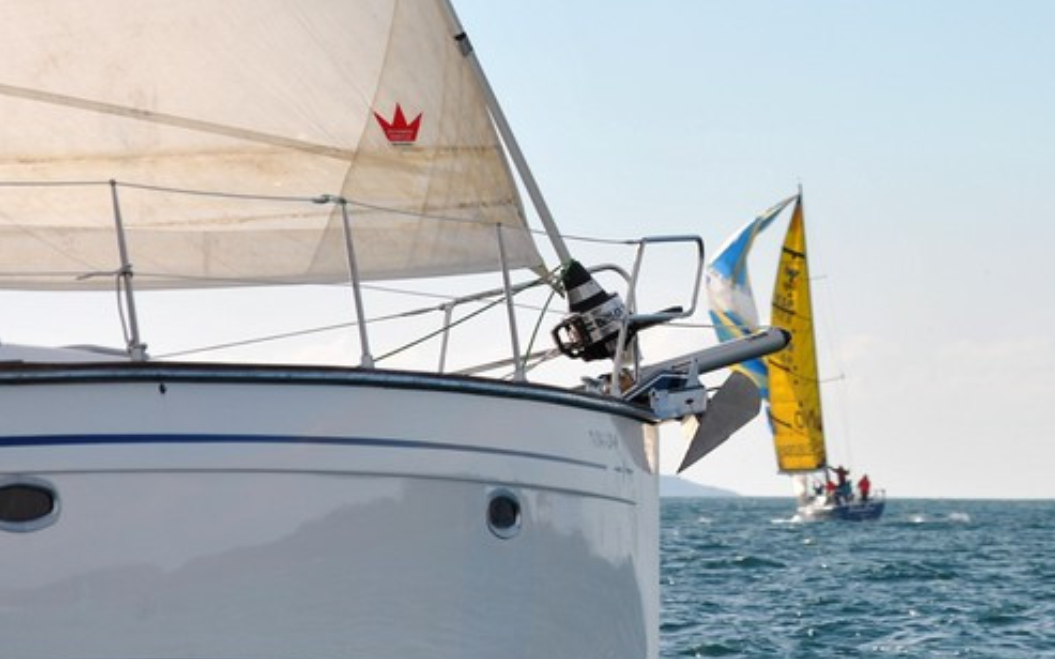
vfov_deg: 4.3
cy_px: 180
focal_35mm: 306
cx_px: 840
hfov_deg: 6.9
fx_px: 8797
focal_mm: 110
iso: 100
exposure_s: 1/640
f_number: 6.3
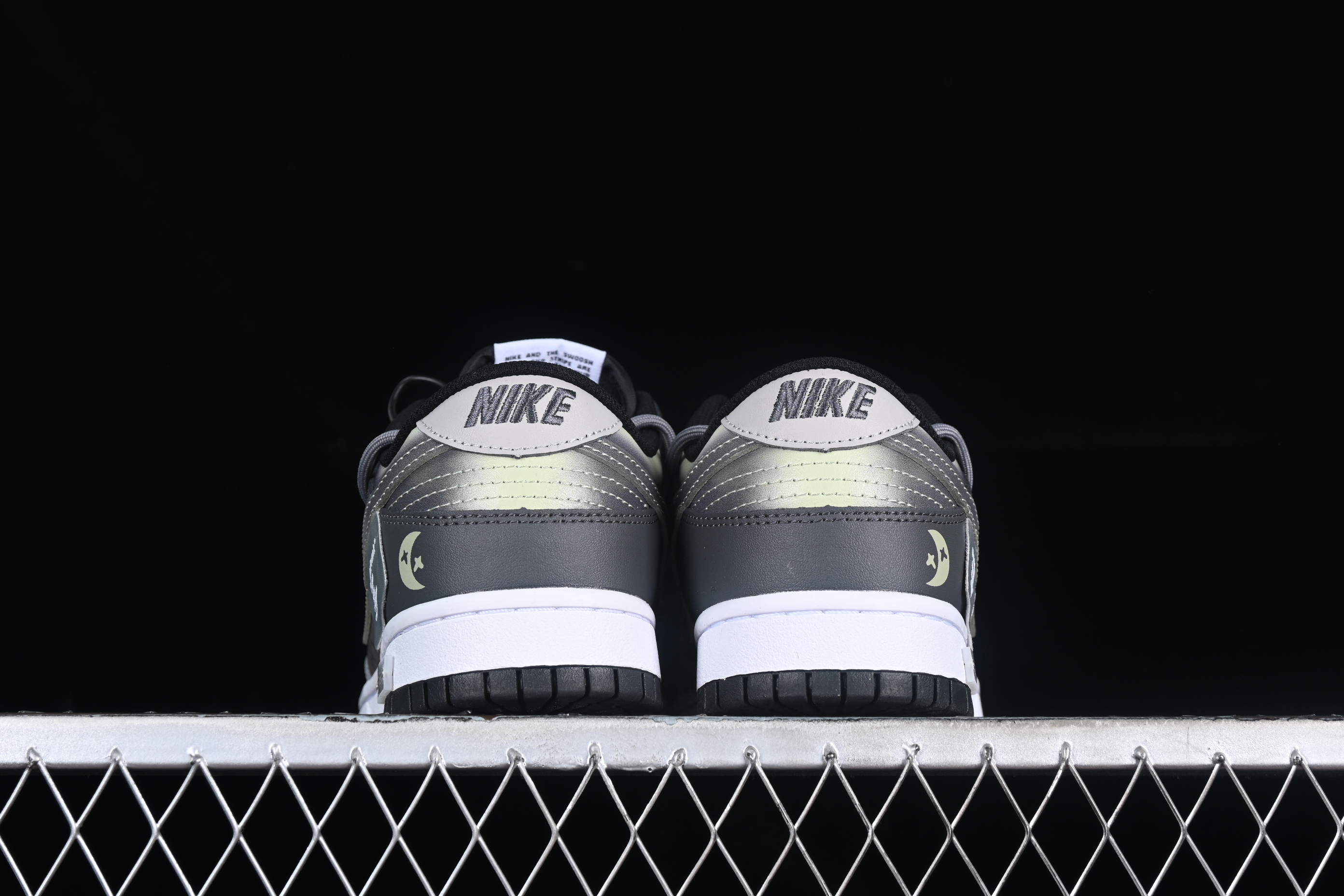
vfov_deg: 18.2
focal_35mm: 75
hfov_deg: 27.0
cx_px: 672
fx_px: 2800
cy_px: 448
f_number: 7.1
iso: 160
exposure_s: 1/60
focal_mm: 50
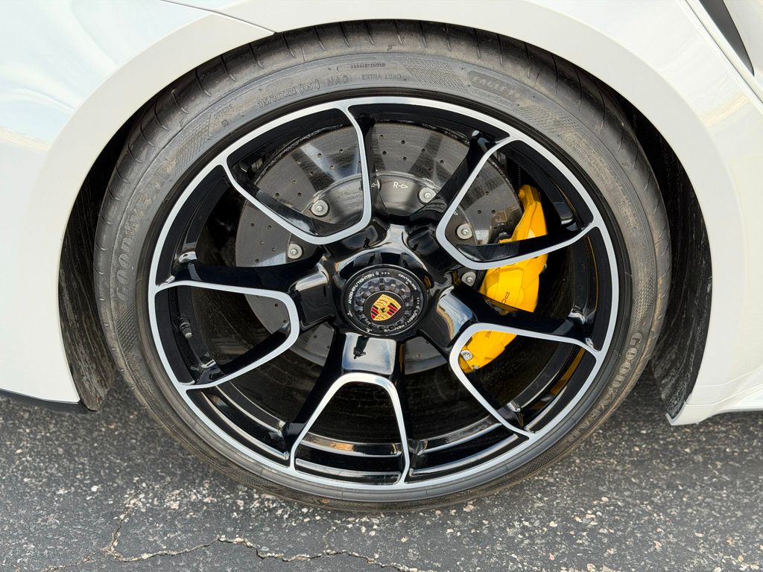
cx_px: 382
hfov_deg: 39.7
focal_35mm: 48
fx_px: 1058
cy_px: 286
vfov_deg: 30.3
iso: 80
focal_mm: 6.76
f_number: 1.78
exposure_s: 1/245
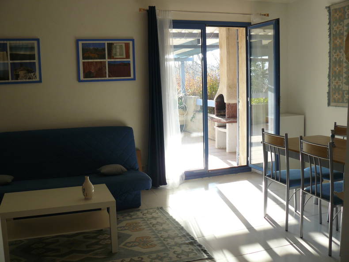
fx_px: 363
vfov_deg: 39.6
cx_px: 174
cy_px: 131
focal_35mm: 36
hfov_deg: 51.4
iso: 100
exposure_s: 1/80
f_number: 2.8
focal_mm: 6
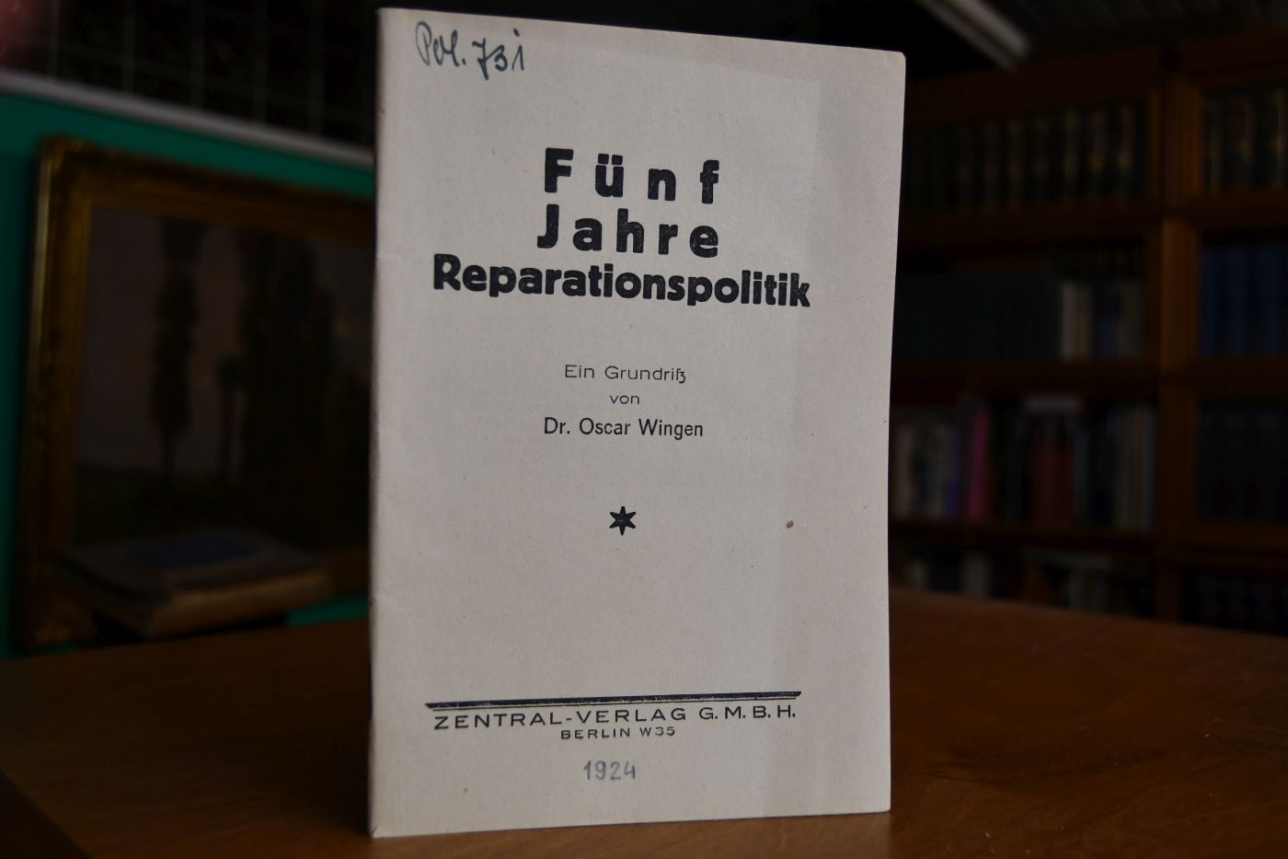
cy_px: 430
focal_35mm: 33
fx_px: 1180
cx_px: 644
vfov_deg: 40.0
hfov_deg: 57.2
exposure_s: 1/250
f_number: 3.5
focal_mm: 22
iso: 640
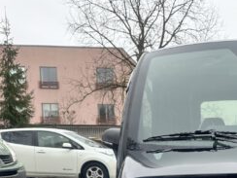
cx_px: 245
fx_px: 404
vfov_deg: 22.9
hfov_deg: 30.1
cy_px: 209
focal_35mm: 59
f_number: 1.78
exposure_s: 1/184
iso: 64
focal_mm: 6.86
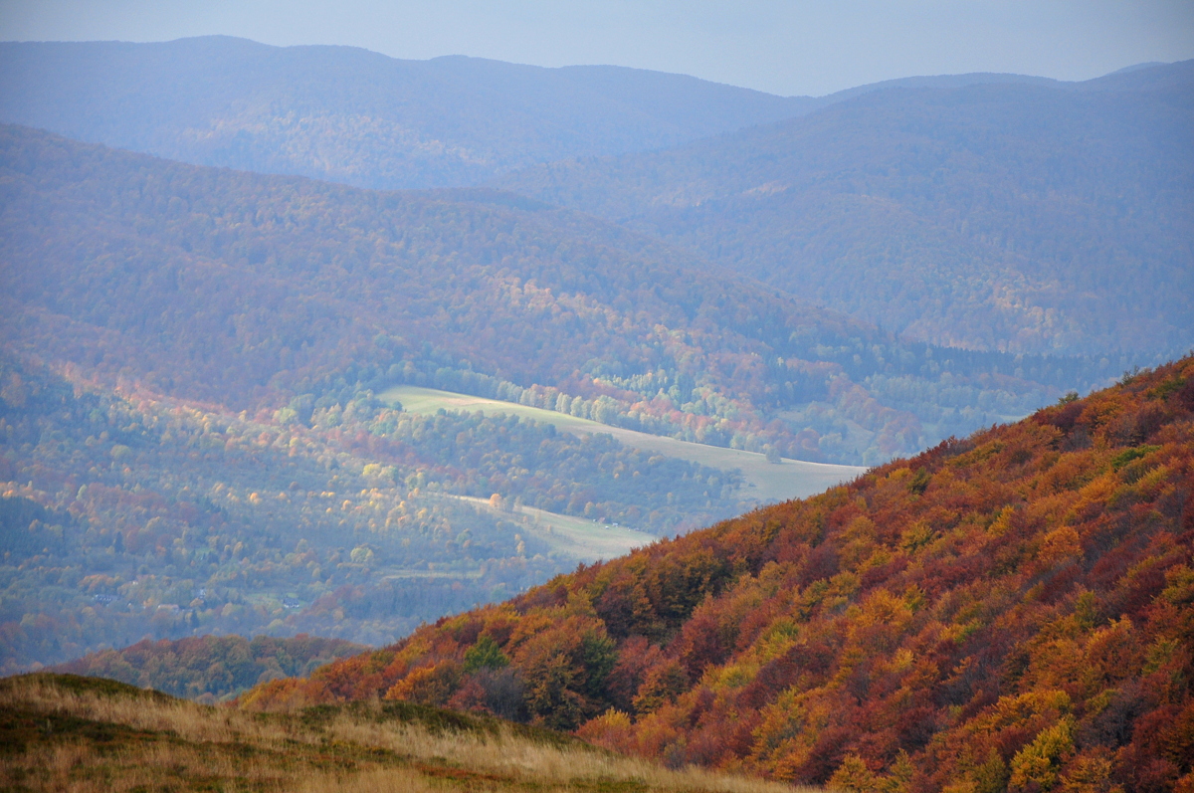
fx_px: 5217
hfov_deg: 13.1
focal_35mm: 158
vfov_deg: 8.7
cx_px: 597
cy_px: 396
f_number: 6.3
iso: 400
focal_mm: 105
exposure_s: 1/640
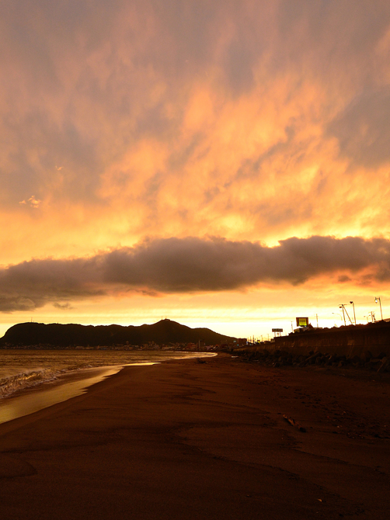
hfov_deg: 59.9
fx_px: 331
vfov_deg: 76.4
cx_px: 136
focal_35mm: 22
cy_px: 260
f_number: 8
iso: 400
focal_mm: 10
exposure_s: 1/40
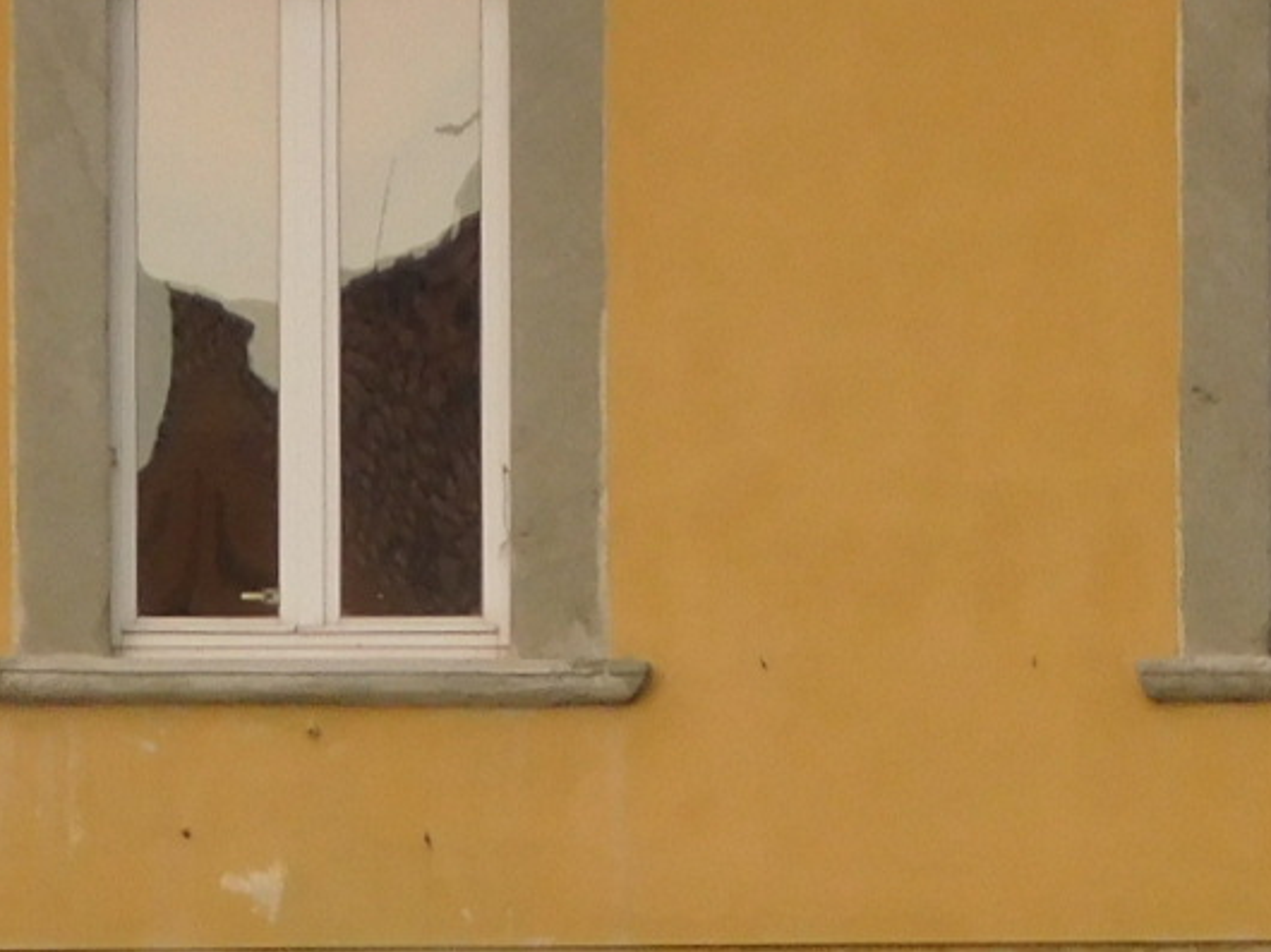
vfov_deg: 1.1
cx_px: 1439
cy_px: 1897
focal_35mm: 1372
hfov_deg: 1.4
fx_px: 50353
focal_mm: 57.1
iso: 125
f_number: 5.9
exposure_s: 1/160
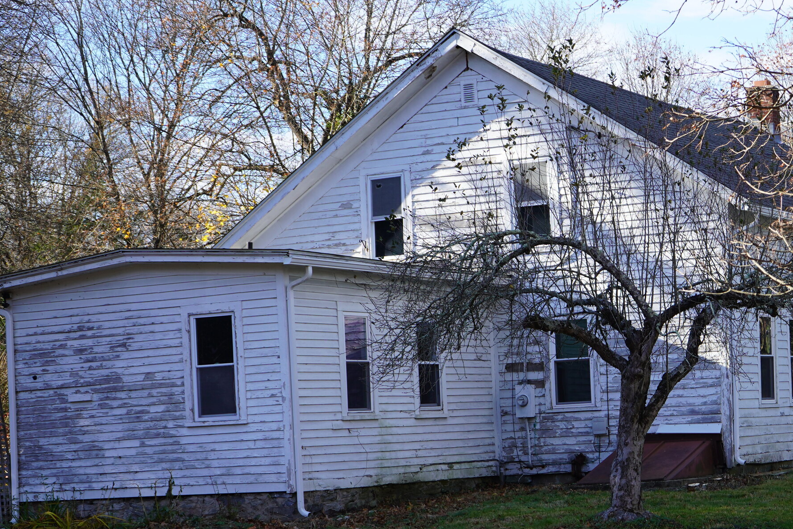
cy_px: 350
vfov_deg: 15.9
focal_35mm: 86
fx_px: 1894
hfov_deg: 23.3
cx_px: 648
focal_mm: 50
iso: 100
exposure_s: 1/100
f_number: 7.1
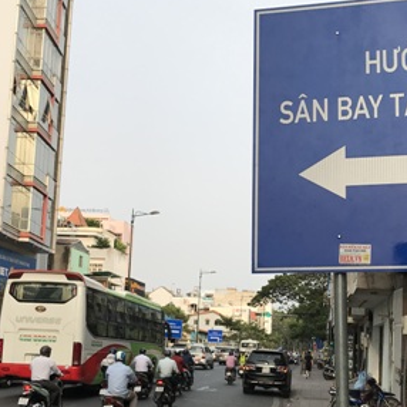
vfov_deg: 32.5
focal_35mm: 52
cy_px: 276
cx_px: 196
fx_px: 692
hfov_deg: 32.8
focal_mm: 3.99
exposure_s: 1/1451
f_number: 1.8
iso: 20
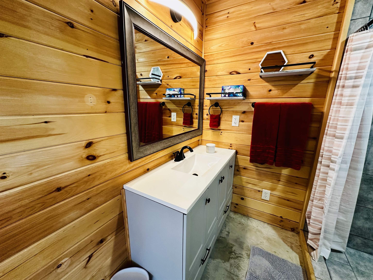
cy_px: 140
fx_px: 151
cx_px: 186
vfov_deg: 85.7
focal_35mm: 14
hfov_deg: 102.1
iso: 200
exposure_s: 1/60
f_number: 2.2
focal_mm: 2.22
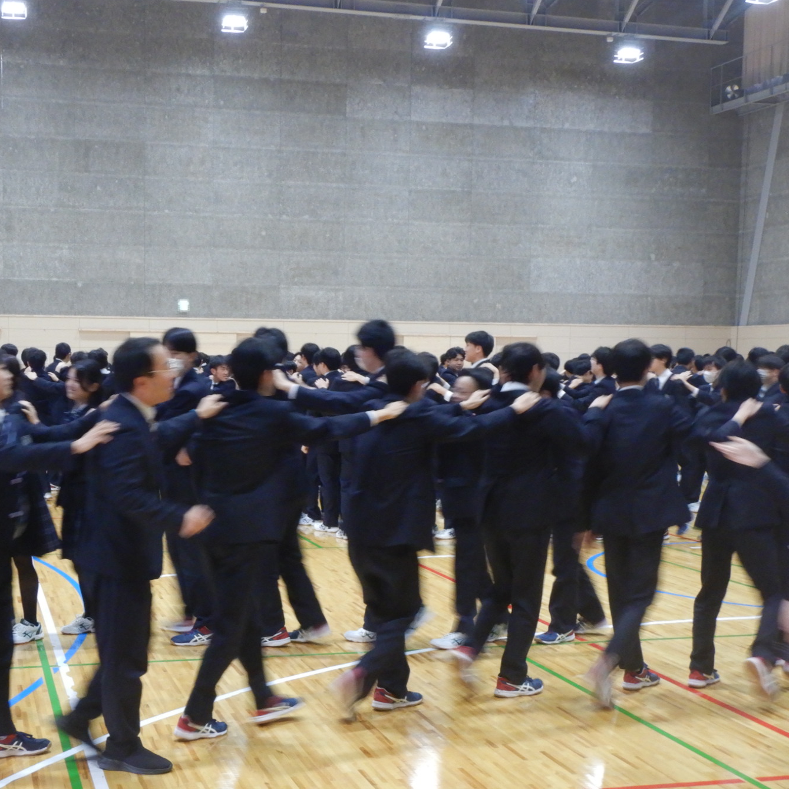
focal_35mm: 51
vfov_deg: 33.2
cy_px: 489
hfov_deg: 33.2
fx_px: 1315
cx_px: 289
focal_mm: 6.1
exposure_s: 1/20
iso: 400
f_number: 4.2
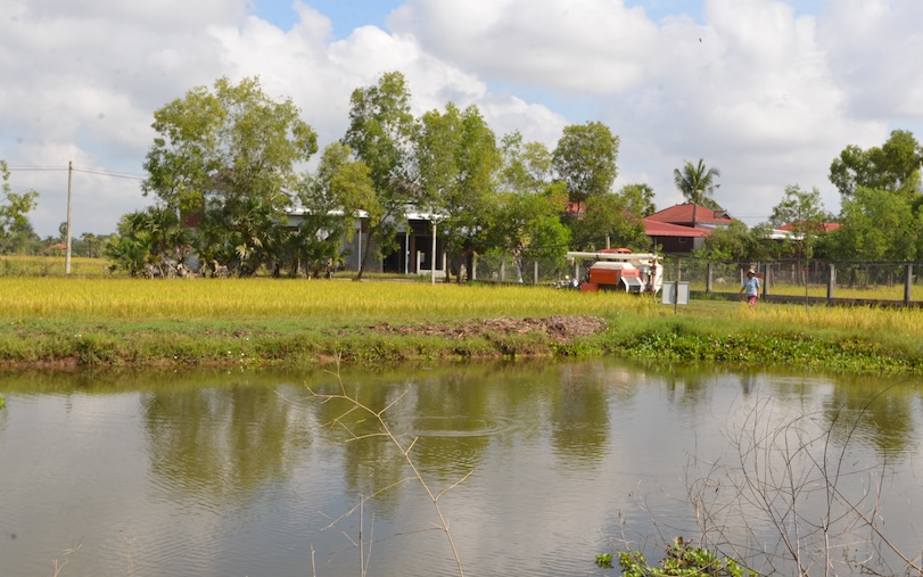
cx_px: 462
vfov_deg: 29.2
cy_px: 311
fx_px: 1107
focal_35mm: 44
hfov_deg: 45.3
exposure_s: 1/640
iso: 800
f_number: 13
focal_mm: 35
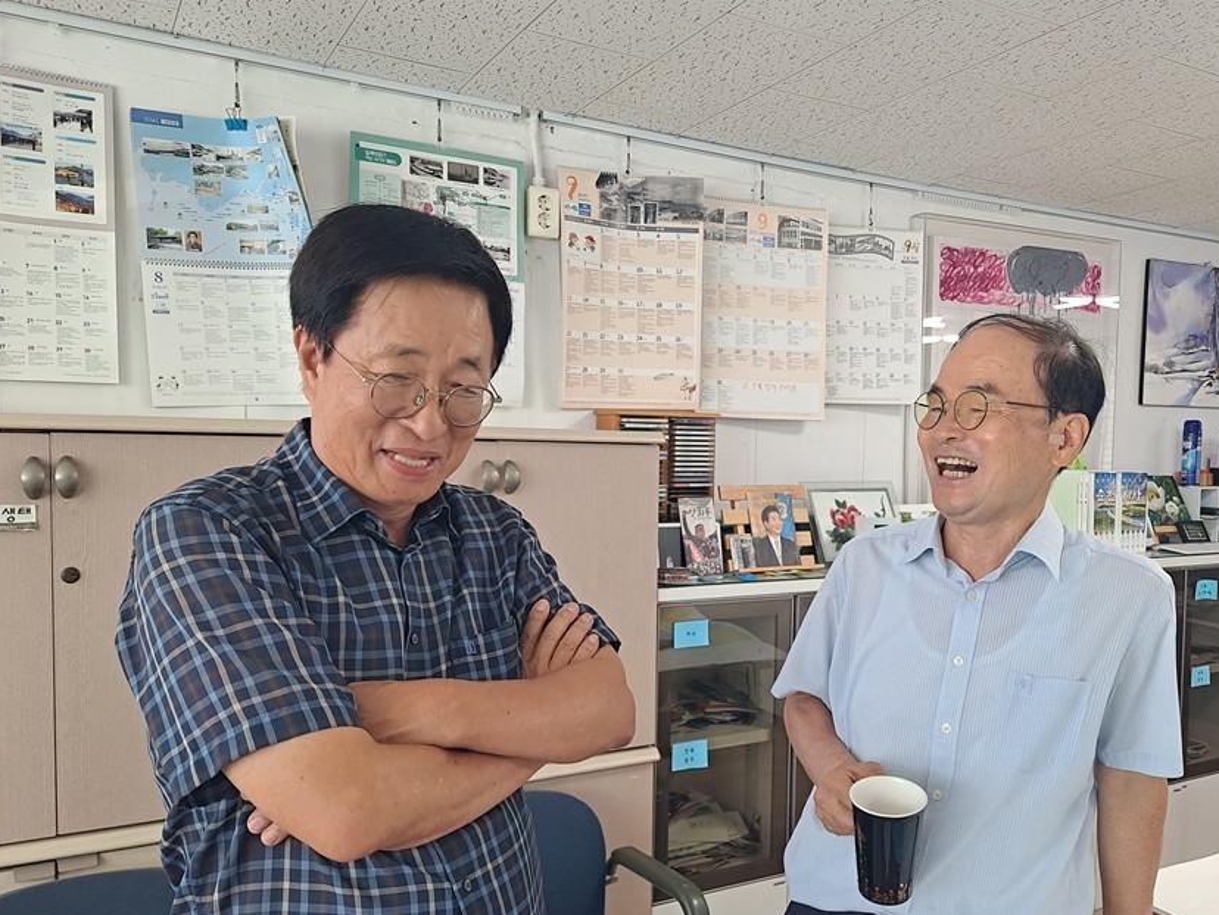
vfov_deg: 48.1
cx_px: 721
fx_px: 1021
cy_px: 517
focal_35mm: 29
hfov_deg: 61.2
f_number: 1.8
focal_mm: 5.23
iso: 80
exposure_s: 1/50
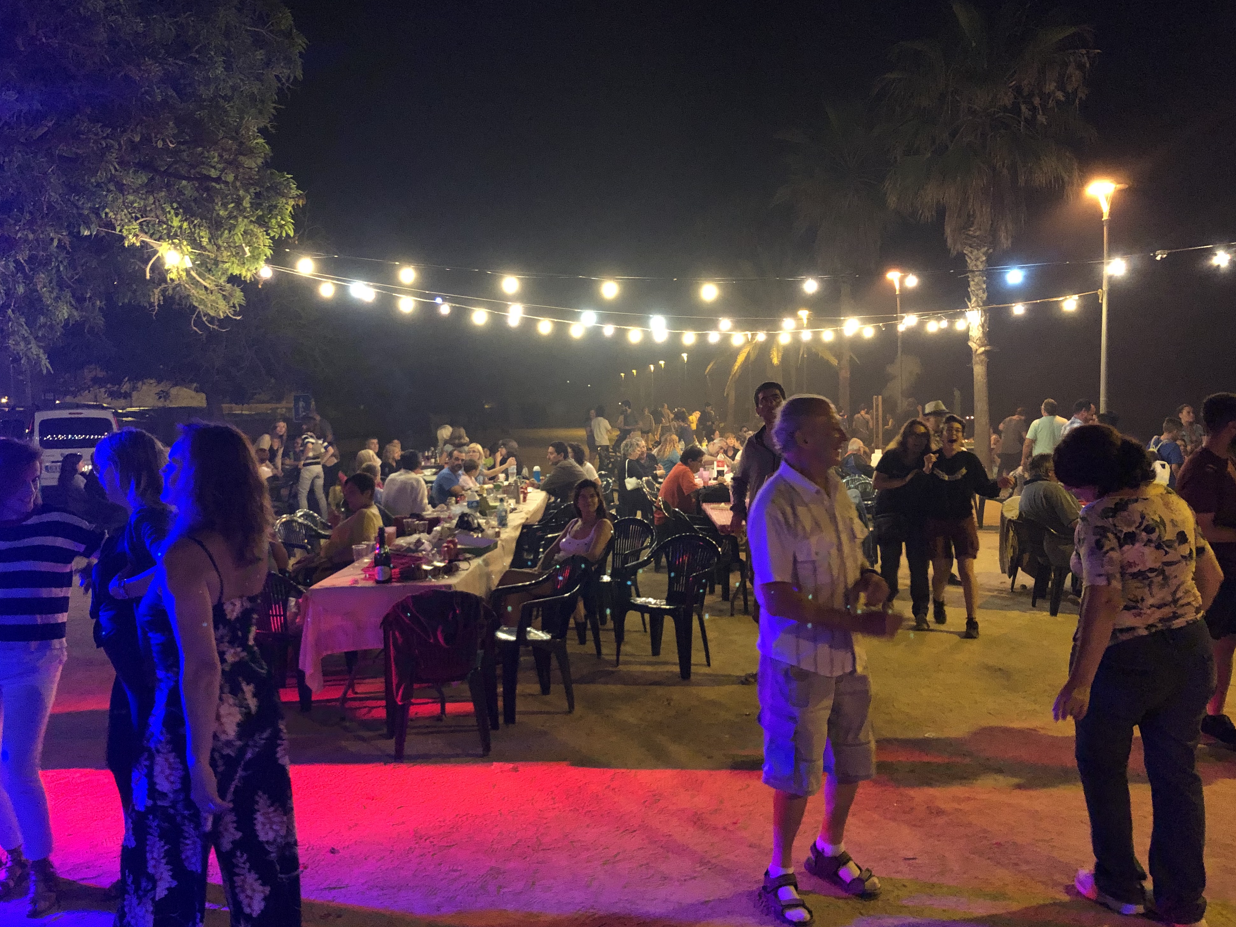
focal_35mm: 29
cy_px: 462
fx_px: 1036
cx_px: 620
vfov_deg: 48.2
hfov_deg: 61.7
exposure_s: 1/7
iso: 100
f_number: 1.8
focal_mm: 3.99
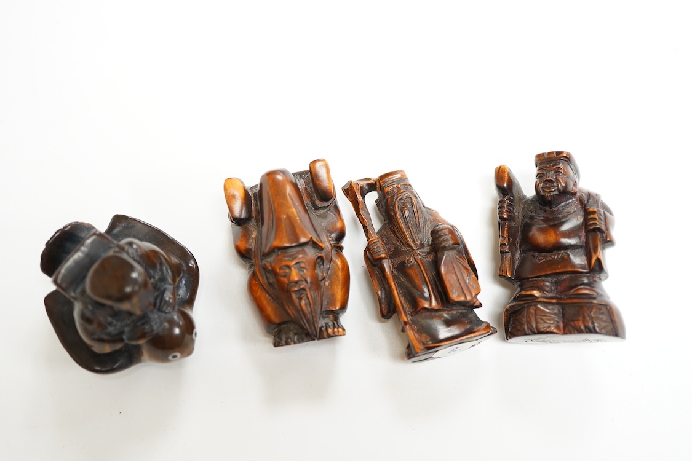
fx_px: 865
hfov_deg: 43.6
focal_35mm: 45
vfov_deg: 29.9
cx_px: 346
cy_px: 230
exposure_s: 1/200
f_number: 3.5
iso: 2500
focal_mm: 30
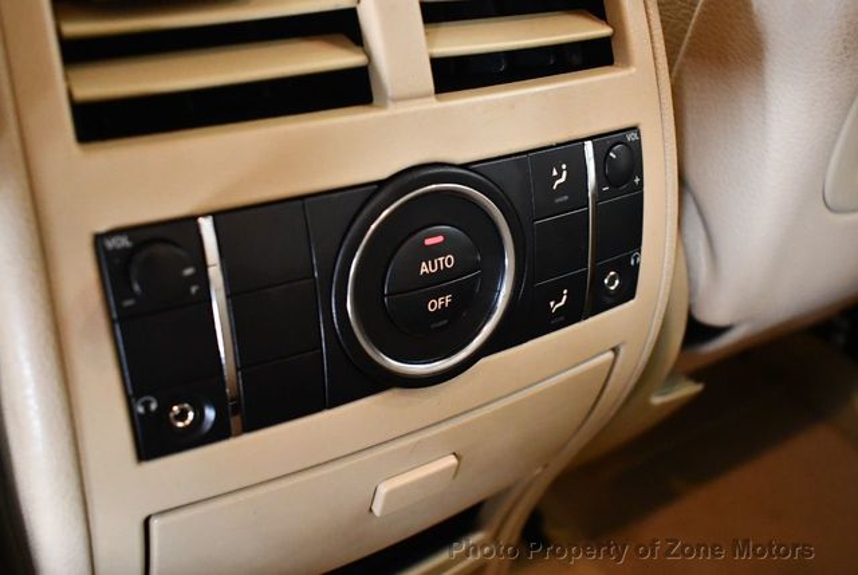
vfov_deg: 37.0
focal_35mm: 36
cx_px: 429
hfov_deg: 53.1
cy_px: 288
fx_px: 859
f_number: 3.5
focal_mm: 18
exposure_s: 1/60
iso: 4500
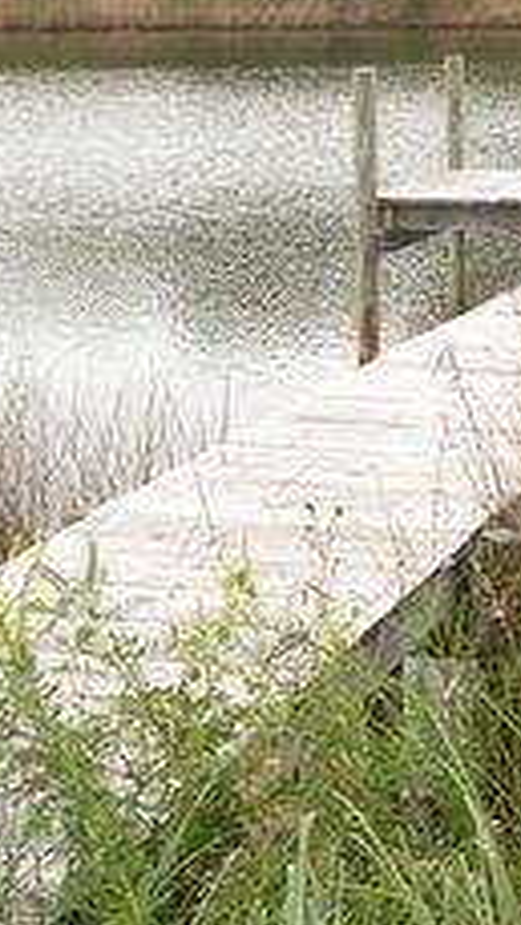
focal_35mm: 96
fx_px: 2355
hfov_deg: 12.3
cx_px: 662
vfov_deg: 22.0
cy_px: 222
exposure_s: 1/146
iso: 94
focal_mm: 7.4
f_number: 4
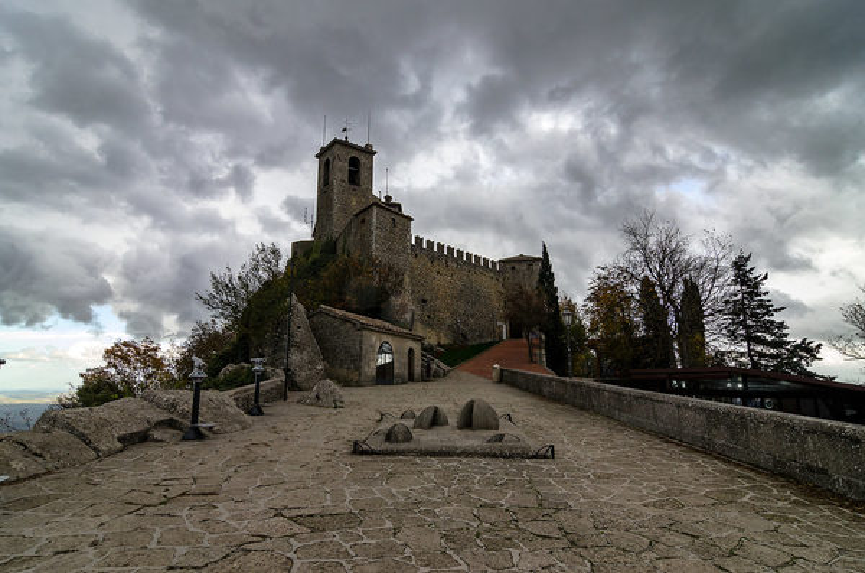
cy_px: 286
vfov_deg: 63.0
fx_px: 467
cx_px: 432
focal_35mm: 20
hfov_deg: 85.6
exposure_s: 1/125
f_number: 8
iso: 400
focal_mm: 13
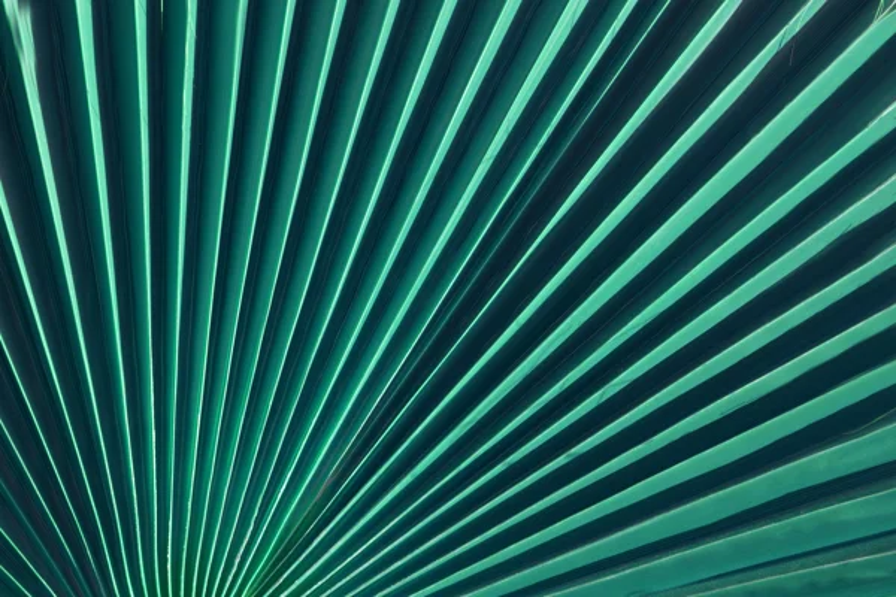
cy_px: 298
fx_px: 2240
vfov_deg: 15.2
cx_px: 448
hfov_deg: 22.6
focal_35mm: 90
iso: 100
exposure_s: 1/5
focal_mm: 60
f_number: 14
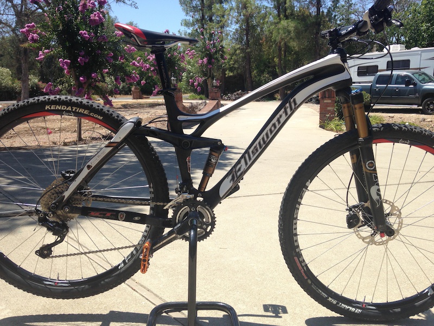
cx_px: 217
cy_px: 163
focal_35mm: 33
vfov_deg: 42.9
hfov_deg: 55.4
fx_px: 414
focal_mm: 4.12
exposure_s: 1/1106
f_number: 2.4
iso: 50
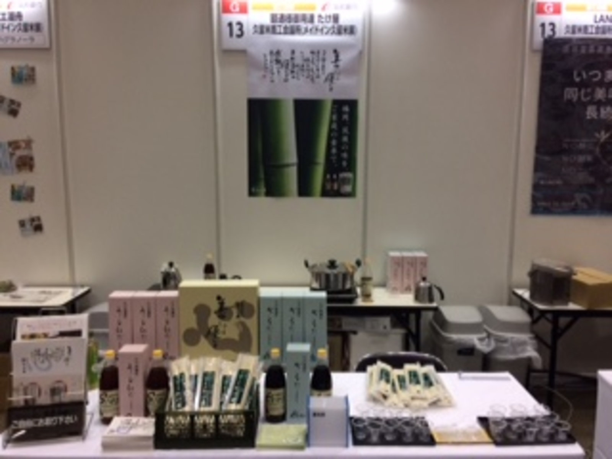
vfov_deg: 48.2
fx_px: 513
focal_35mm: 29
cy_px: 230
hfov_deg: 61.7
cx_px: 306
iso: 80
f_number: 2.2
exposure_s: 1/33
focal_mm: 4.15
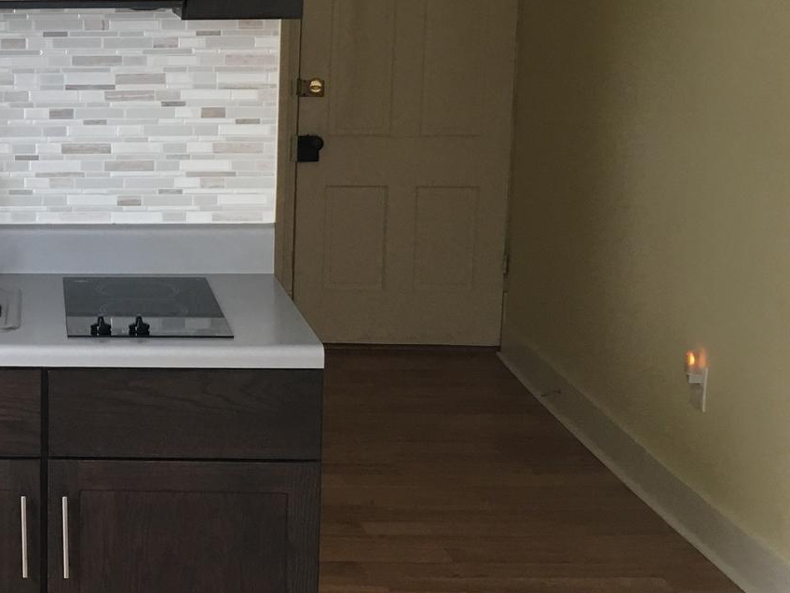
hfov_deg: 26.0
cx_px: -42
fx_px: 1598
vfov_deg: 20.9
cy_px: 192
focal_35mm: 70
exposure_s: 1/33
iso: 50
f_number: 2.2
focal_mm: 4.15
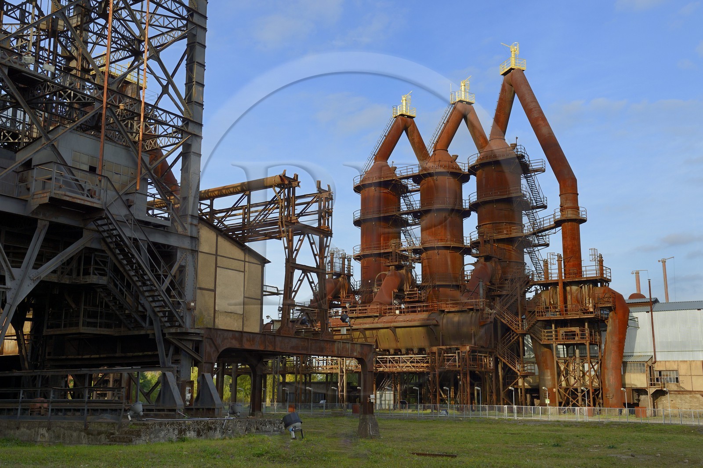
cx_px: 352
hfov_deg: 48.5
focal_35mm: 40
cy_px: 234
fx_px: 780
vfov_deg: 33.3
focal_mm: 40
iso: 200
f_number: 10
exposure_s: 1/160
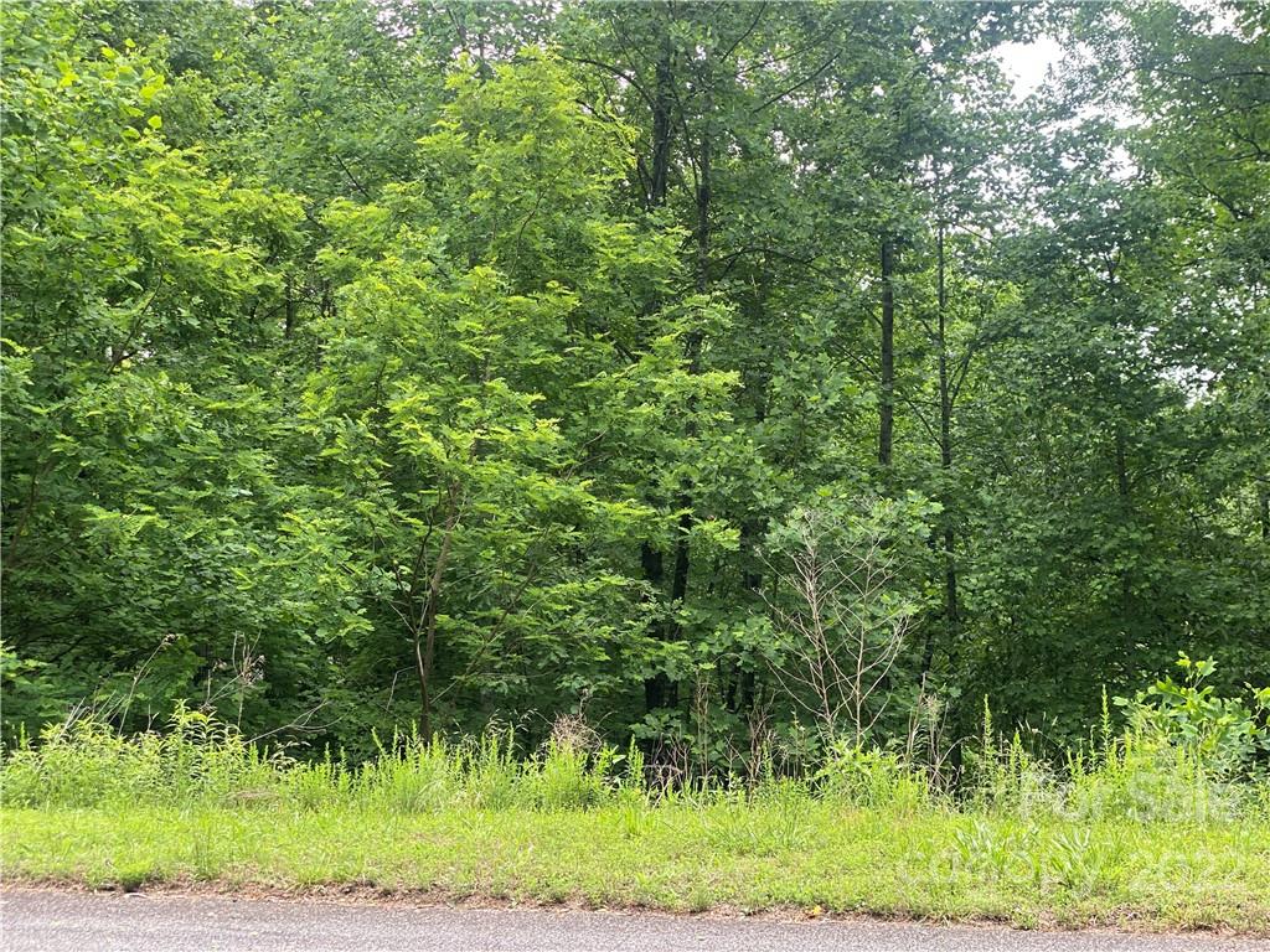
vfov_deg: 28.0
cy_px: 476
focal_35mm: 52
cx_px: 635
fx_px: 1908
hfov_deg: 36.8
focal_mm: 6
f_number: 2
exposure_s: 1/122
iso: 25
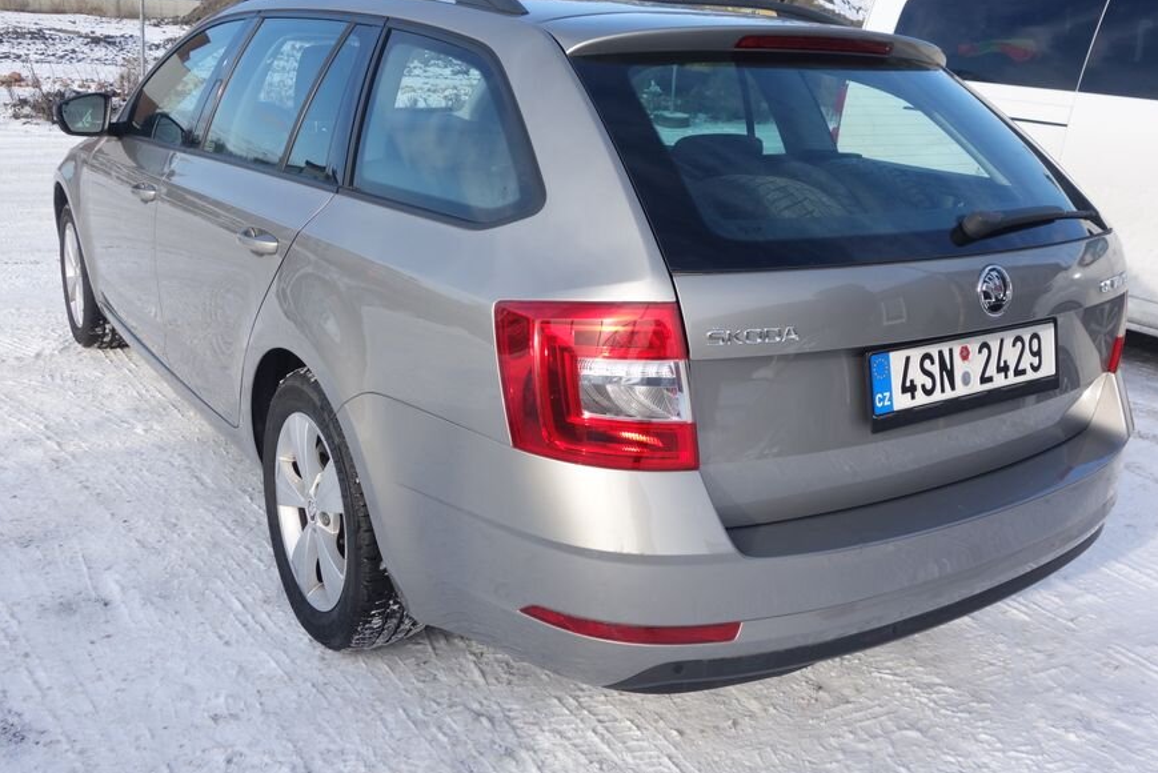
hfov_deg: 57.2
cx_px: 574
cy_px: 342
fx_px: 1062
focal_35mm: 33
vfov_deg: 39.9
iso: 125
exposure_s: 1/160
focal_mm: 10.4
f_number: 5.6
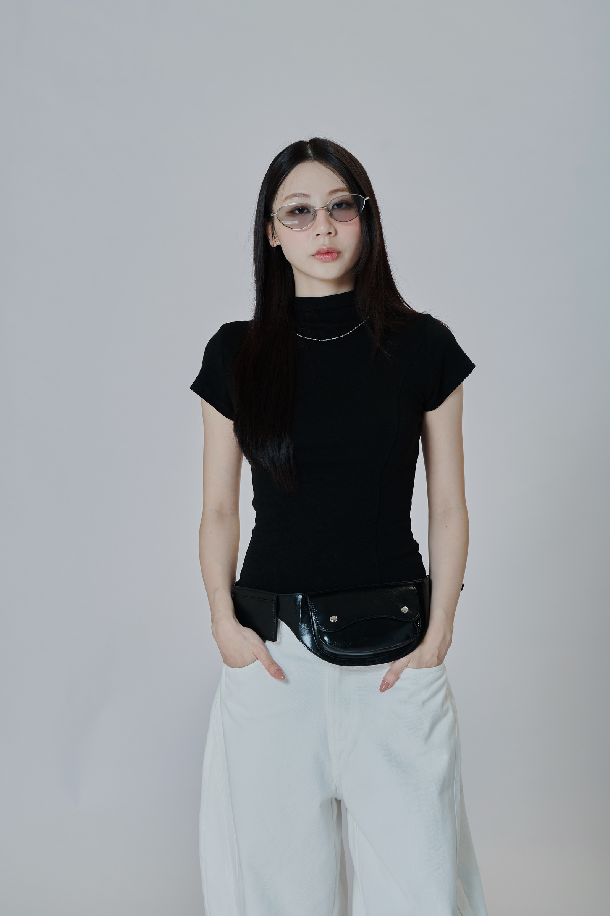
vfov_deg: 23.9
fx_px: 2163
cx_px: 305
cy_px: 458
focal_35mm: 85
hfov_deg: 16.1
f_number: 5.6
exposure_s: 1/200
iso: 400
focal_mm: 85
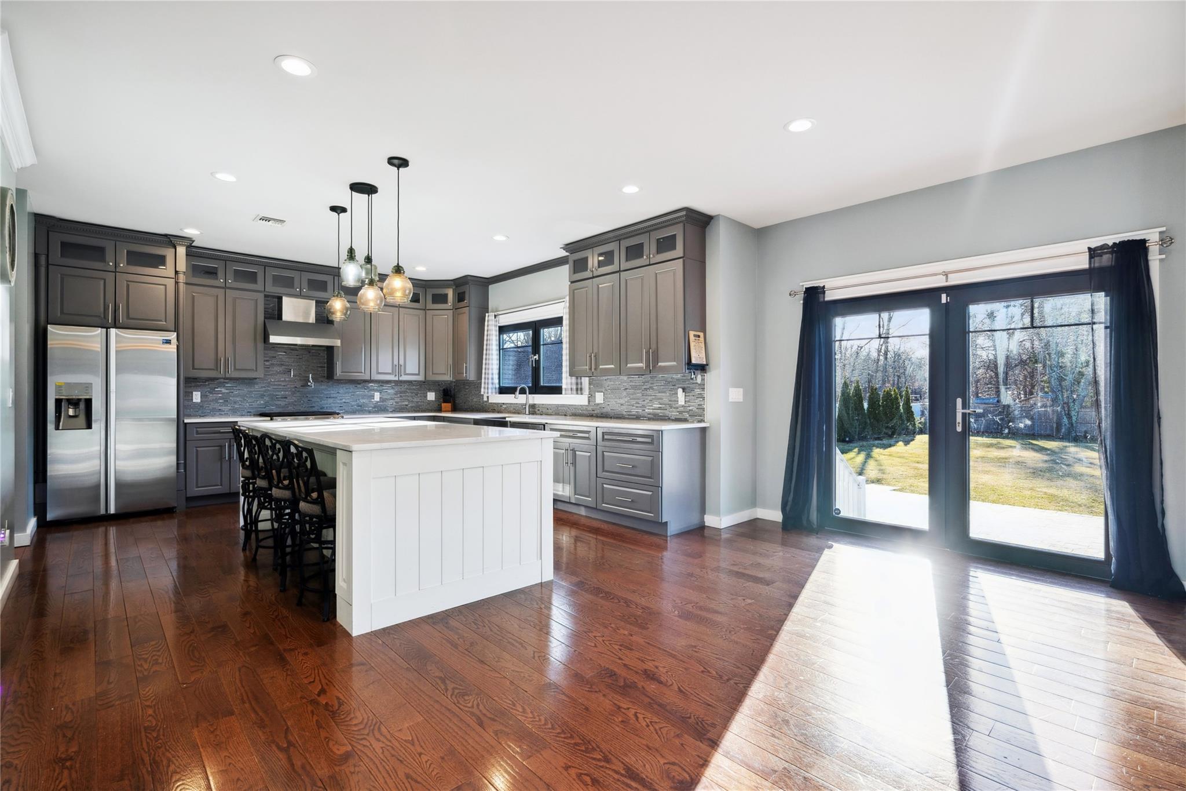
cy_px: 396
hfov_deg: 96.7
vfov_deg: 73.7
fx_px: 527
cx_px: 593
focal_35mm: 16
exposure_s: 1/80
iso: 250
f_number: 5.6
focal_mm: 16
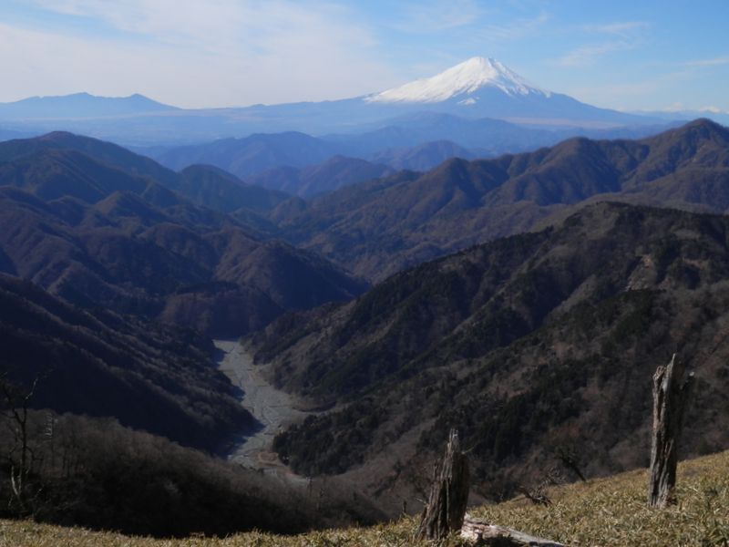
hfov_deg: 46.8
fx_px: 842
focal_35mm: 40
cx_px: 364
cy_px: 274
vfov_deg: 36.0
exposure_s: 1/160
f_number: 10.4
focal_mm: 7.3
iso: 80
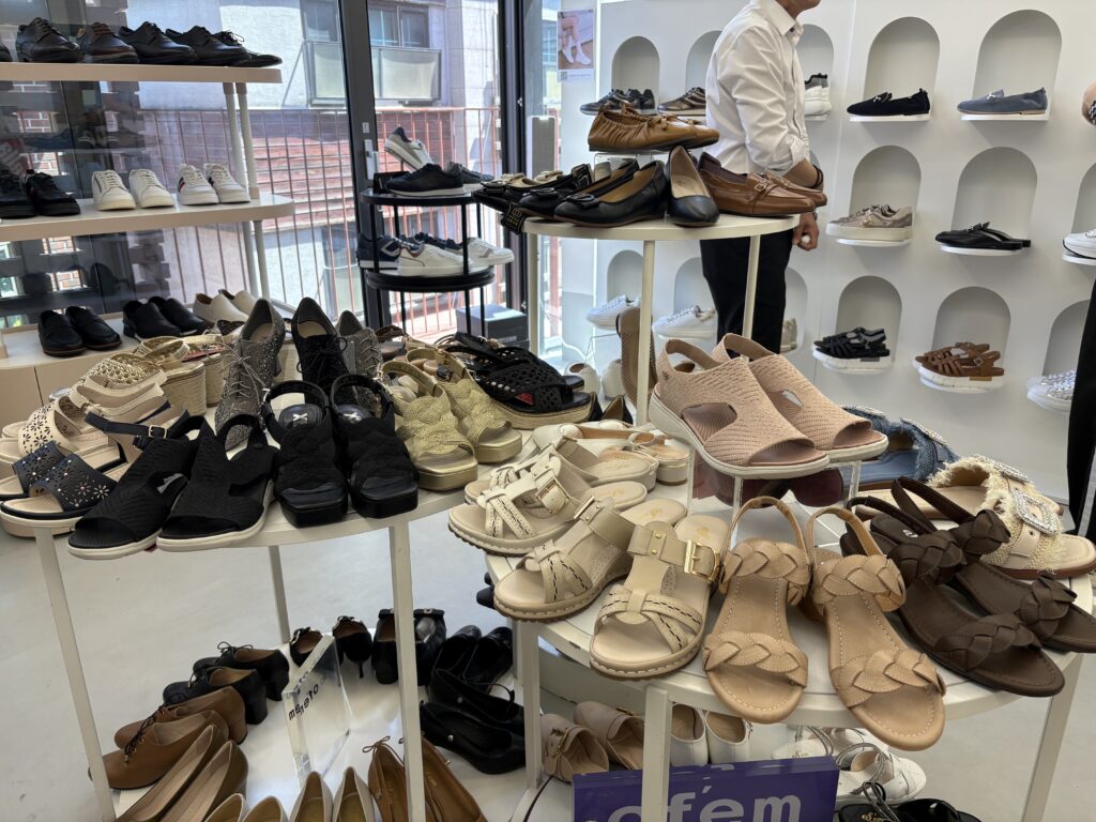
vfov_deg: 53.1
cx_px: 548
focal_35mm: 26
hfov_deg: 67.3
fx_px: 823
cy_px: 411
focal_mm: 5.96
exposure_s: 1/128
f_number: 1.6
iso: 64
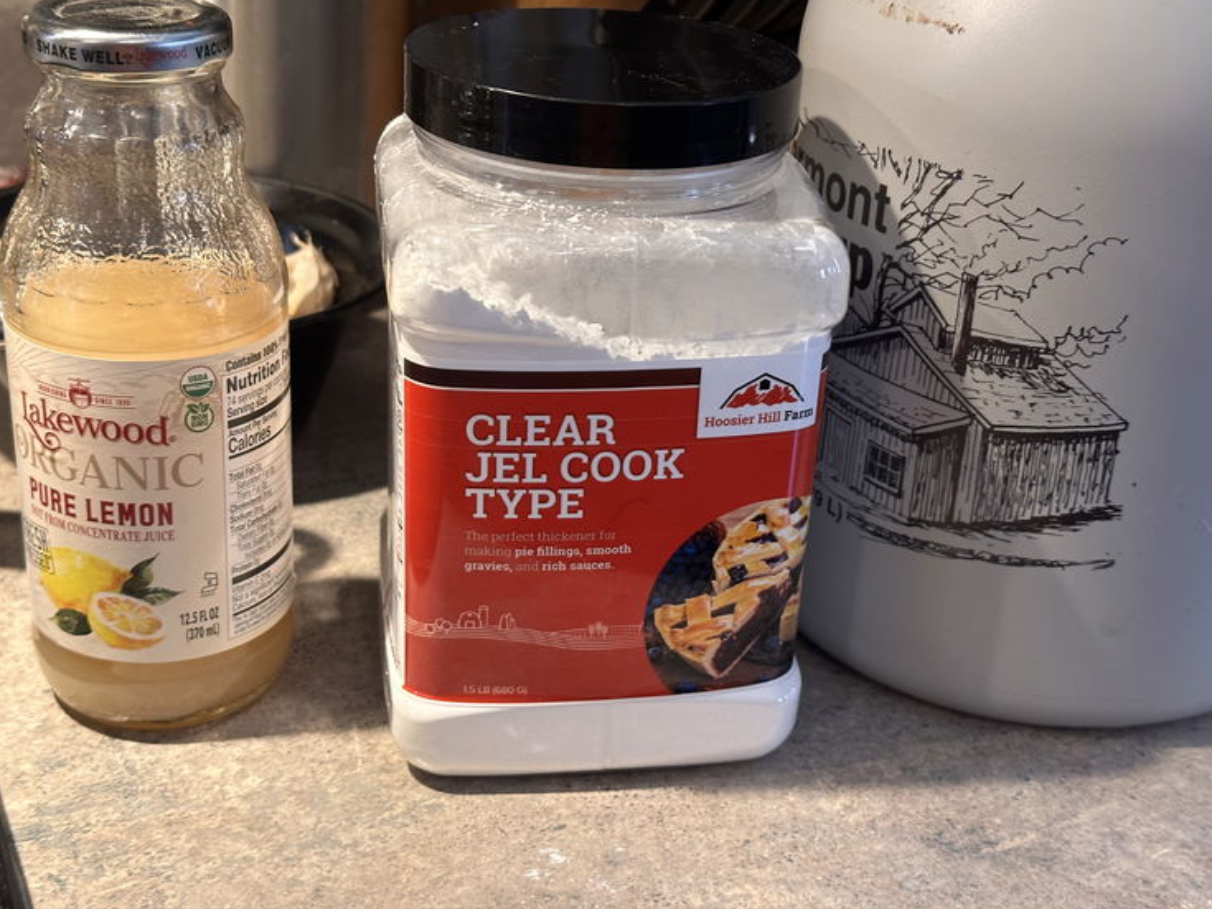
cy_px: 459
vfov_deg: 29.7
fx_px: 1715
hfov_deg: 38.9
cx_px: 613
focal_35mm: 49
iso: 200
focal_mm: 6.86
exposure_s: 1/40
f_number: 1.78
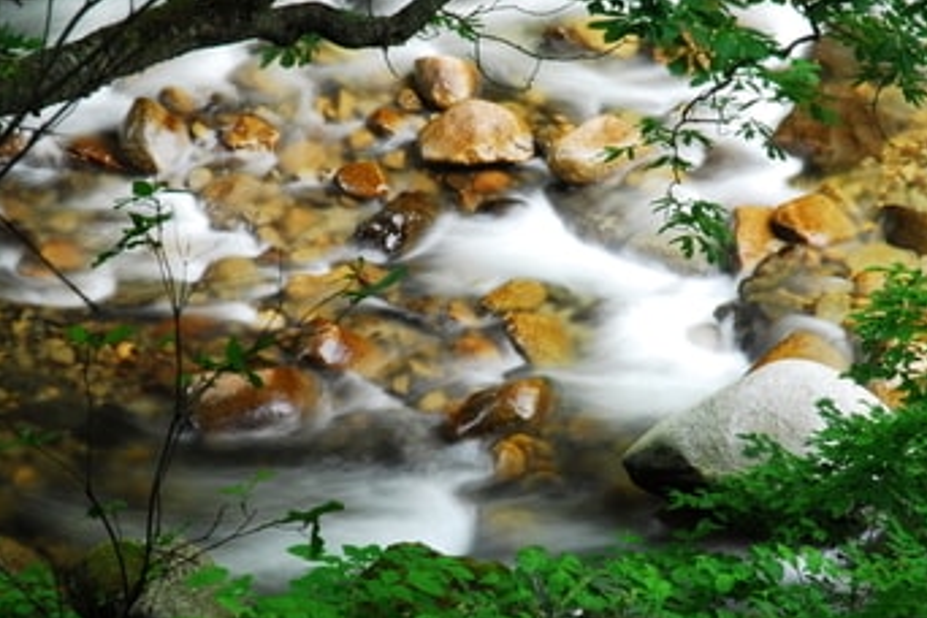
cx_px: 477
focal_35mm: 237
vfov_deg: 5.8
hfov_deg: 8.7
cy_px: 251
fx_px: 6102
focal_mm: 120
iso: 250
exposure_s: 2
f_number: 36
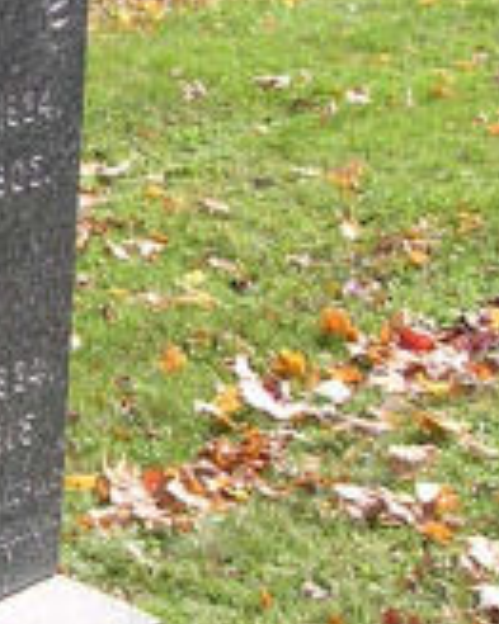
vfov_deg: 11.6
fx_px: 3067
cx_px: -248
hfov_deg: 9.1
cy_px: 223
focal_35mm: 166
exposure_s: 1/476
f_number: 2.8
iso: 100
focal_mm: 5.8
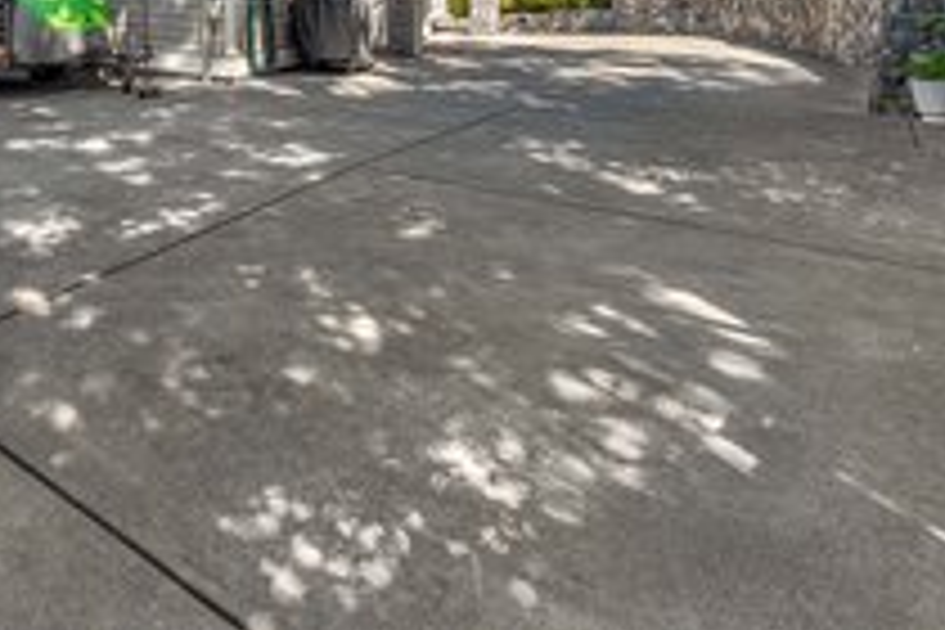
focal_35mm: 29
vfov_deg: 39.1
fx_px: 761
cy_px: -18
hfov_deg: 56.6
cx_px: 128
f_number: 9
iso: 250
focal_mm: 14
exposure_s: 1/20
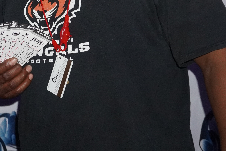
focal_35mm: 91
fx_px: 571
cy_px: -21
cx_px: 27
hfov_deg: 21.9
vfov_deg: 14.6
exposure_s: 1/60
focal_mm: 24
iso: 2500
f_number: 4.5
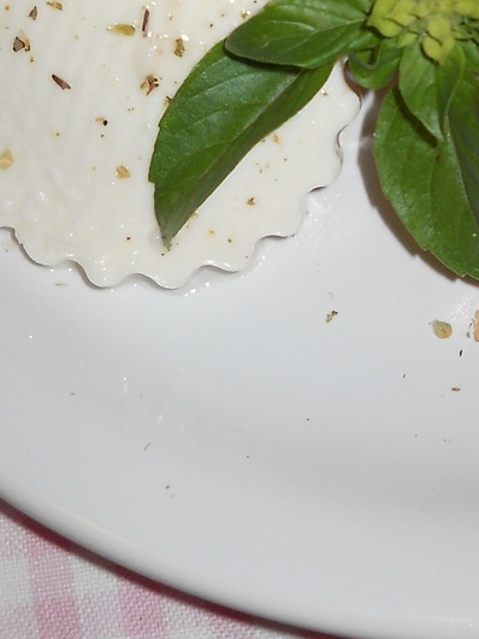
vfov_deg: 17.2
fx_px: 2049
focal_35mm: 111
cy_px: -64
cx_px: 456
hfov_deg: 13.2
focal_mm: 6.72
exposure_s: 1/30
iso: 80
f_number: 5.5
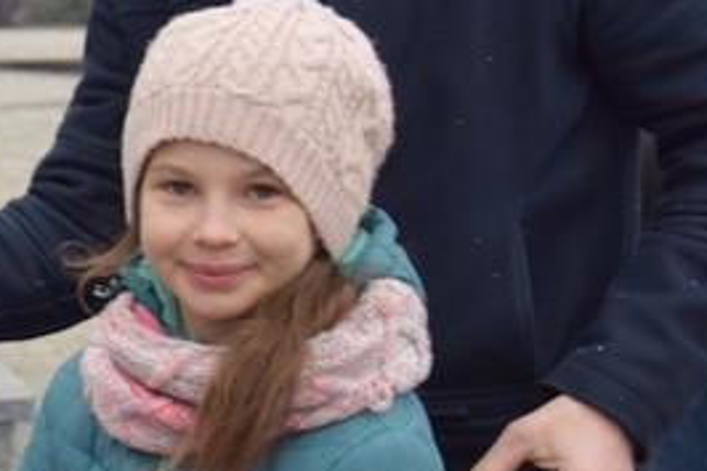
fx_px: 2767
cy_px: 275
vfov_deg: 9.7
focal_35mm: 141
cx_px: -380
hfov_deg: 13.6
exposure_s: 1/125
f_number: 4
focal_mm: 26
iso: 220
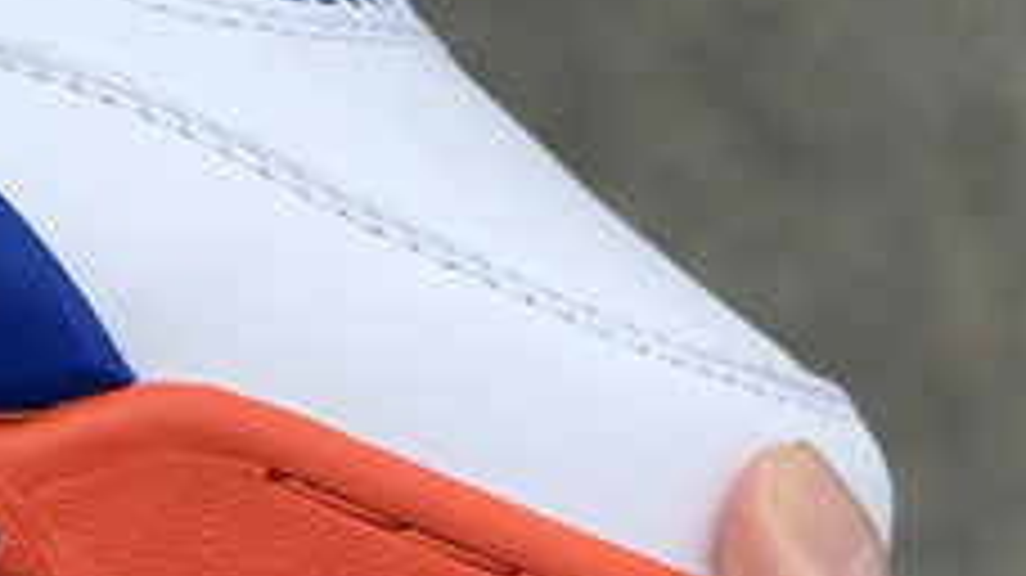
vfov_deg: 6.5
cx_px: -220
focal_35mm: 184
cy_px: -263
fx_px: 5003
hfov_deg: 11.5
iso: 16
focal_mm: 6
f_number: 2.4
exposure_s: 1/1297
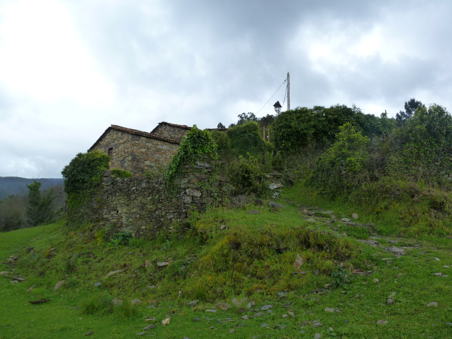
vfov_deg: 51.4
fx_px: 353
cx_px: 226
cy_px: 170
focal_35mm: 27
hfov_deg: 65.3
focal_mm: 4.8
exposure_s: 1/160
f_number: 4
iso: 125
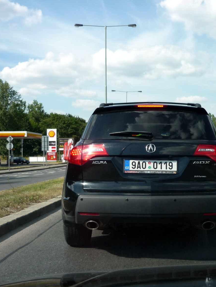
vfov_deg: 42.1
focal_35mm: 45
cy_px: 142
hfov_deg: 31.9
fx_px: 374
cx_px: 143
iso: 100
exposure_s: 1/800
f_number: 2.8
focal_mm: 5.5
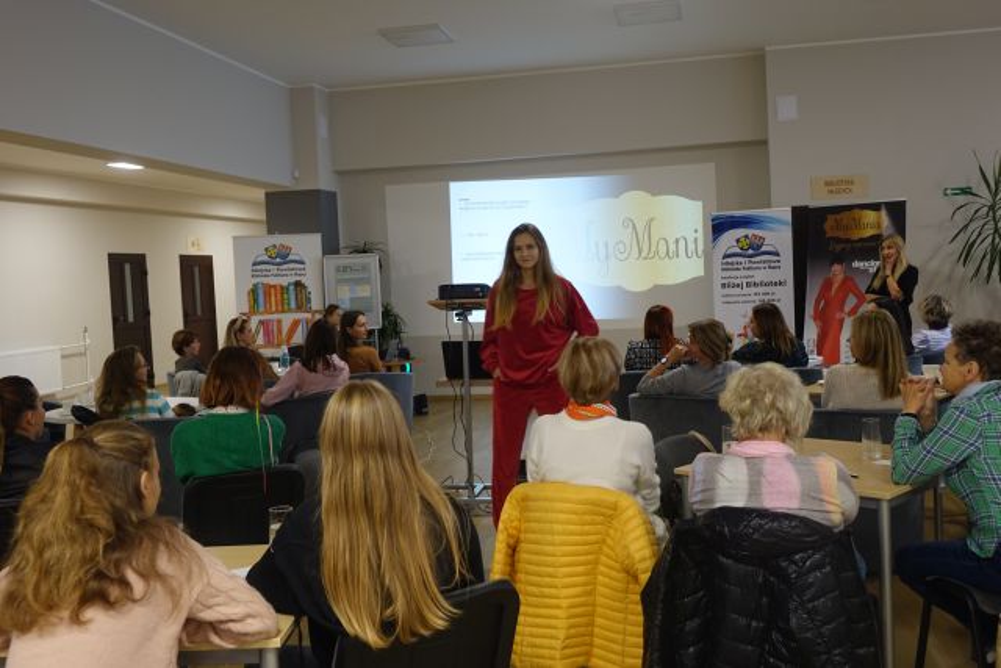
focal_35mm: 37
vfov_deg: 36.0
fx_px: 1029
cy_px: 334
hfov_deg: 51.9
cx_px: 500
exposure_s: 1/40
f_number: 2.8
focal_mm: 13.65
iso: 500
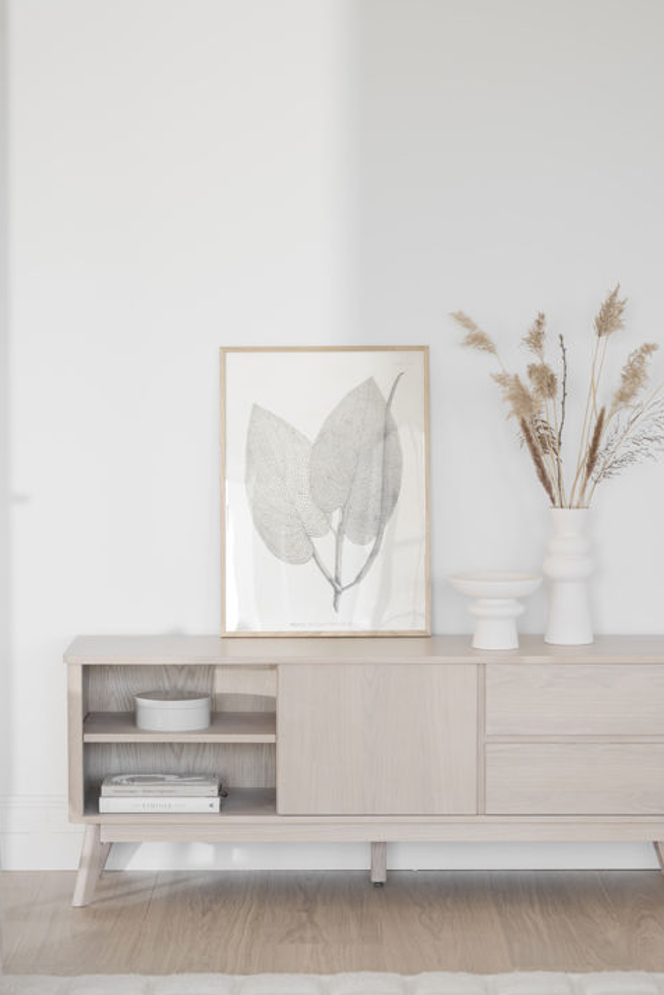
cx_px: 375
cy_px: 553
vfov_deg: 17.9
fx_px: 3154
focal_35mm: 114
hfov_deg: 12.0
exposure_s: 1/25
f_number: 3.5
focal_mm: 85
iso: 160
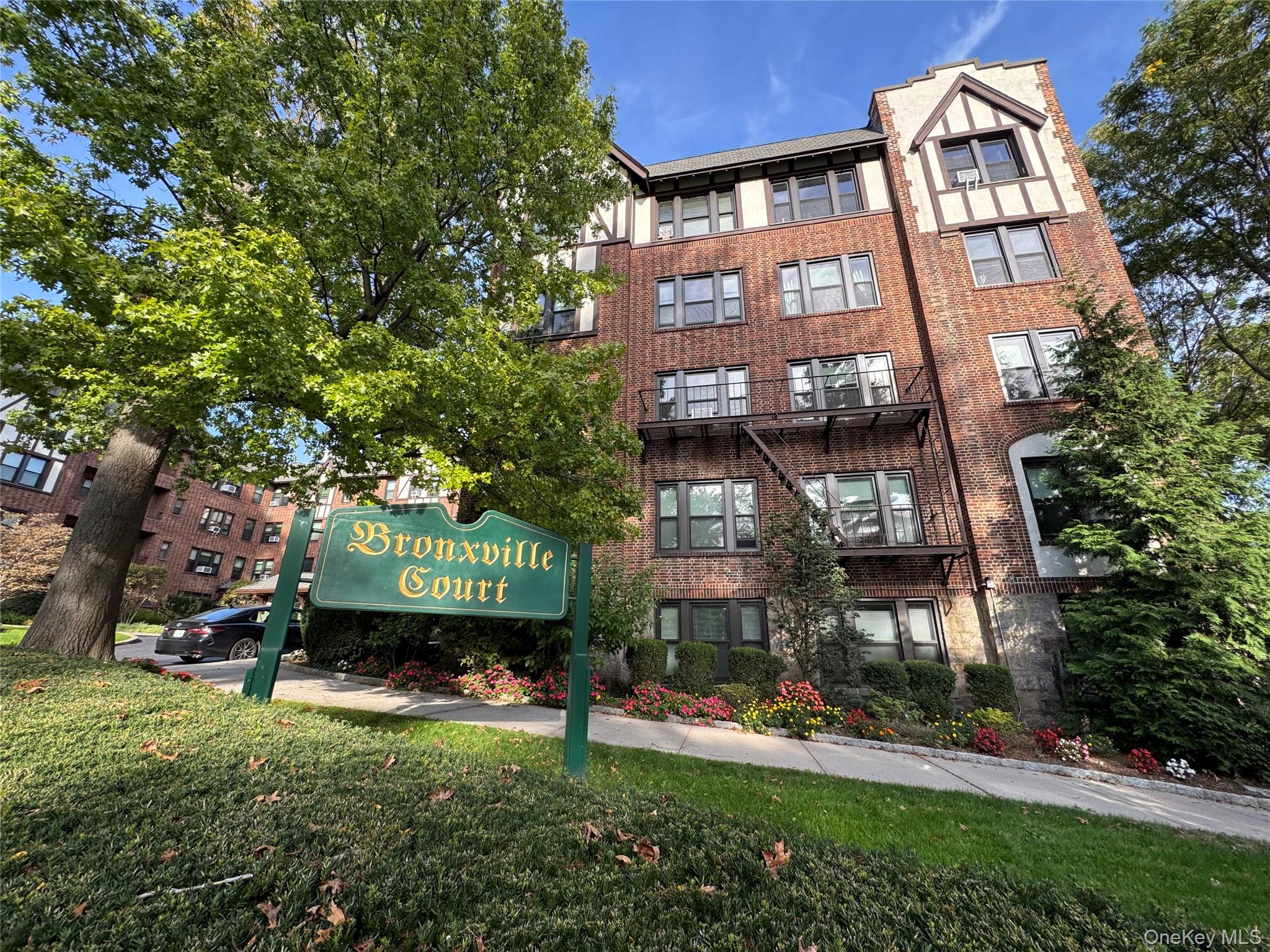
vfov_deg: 85.7
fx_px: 514
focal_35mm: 14
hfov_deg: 102.1
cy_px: 476
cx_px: 635
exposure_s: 1/228
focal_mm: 2.22
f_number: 2.2
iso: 40
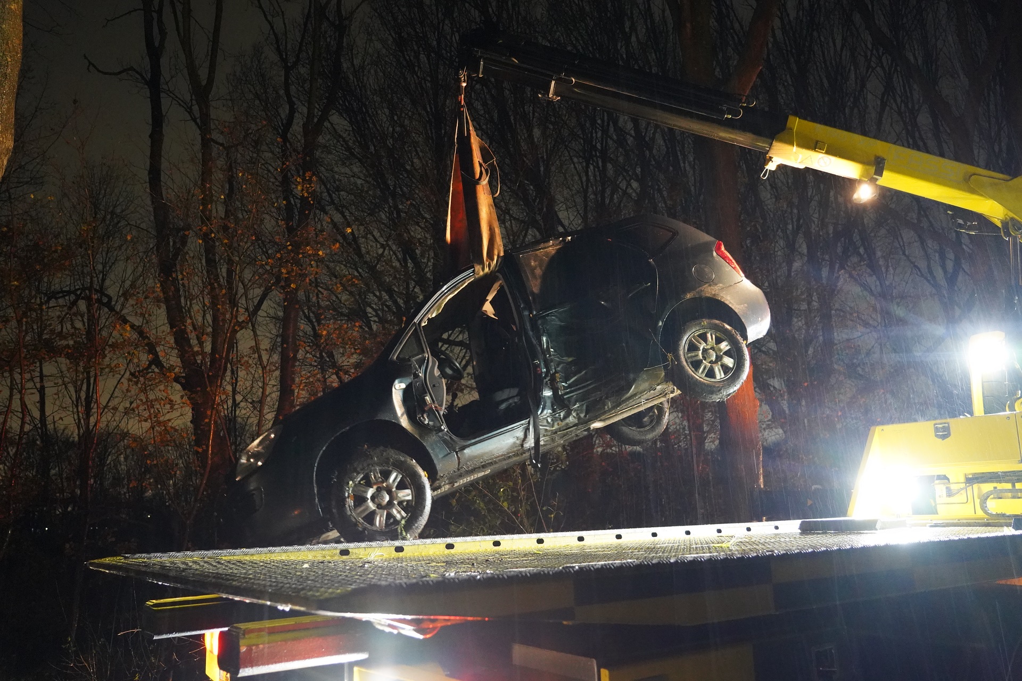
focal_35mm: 29
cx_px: 511
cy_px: 340
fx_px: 823
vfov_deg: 45.0
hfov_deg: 63.7
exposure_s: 1/20
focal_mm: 29
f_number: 4
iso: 12800
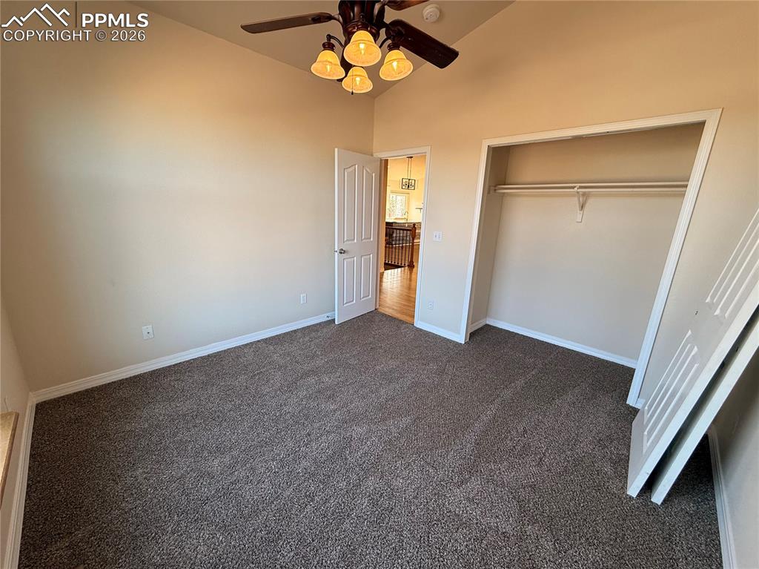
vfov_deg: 85.6
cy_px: 284
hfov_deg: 102.1
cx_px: 380
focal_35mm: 14
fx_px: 307
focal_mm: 2.22
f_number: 2.2
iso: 160
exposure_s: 1/120
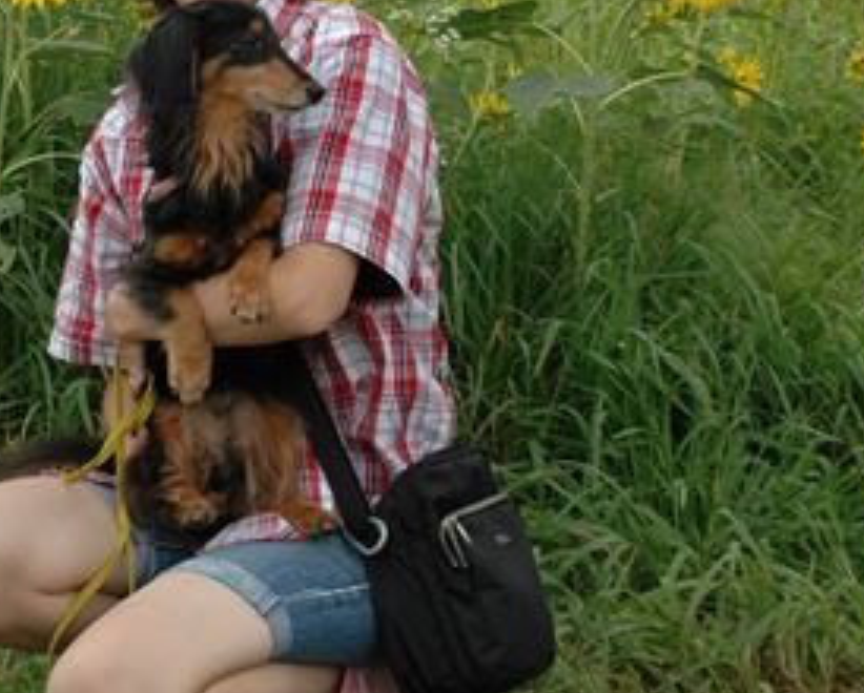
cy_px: 54
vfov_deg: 14.5
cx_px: 104
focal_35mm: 105
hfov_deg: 18.0
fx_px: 2689
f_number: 7.1
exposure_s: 1/200
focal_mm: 32
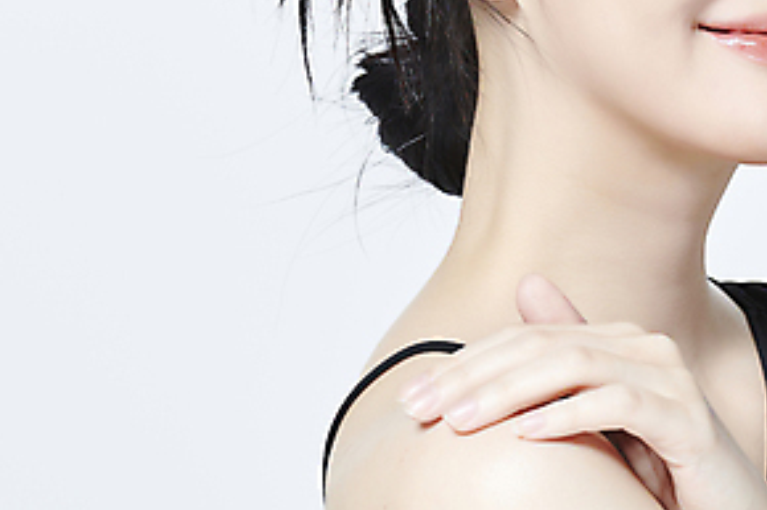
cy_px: 11
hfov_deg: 5.0
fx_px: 8815
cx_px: 521
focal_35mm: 414
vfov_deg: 3.3
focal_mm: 200
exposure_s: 1/125
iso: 64
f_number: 10
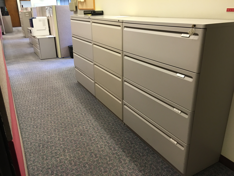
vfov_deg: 48.2
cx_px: 117
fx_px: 196
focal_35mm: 29
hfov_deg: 61.7
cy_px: 88
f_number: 2.2
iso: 64
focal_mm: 4.15
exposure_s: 1/15
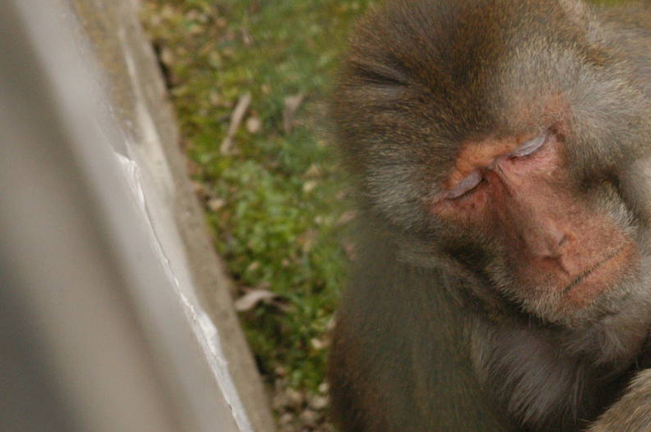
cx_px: 606
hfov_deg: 5.8
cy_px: 308
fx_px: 6375
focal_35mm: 353
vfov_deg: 3.9
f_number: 6.3
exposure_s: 1/640
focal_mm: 116
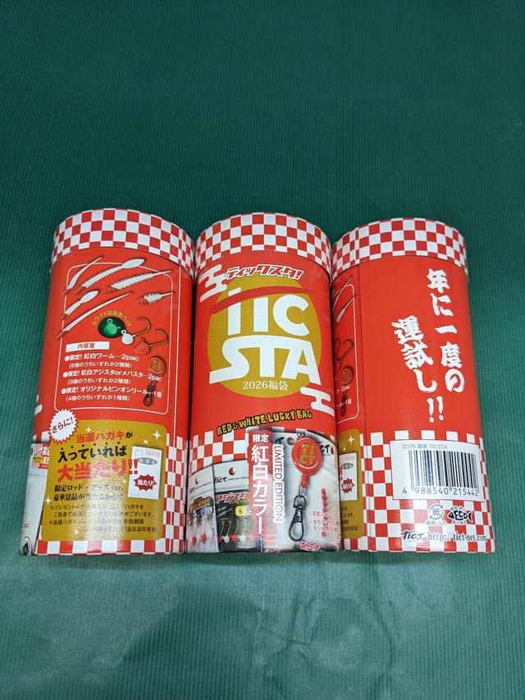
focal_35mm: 27
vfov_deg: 65.3
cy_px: 350
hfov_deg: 51.4
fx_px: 546
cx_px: 262
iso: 73
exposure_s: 1/120
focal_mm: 4.38
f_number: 1.73
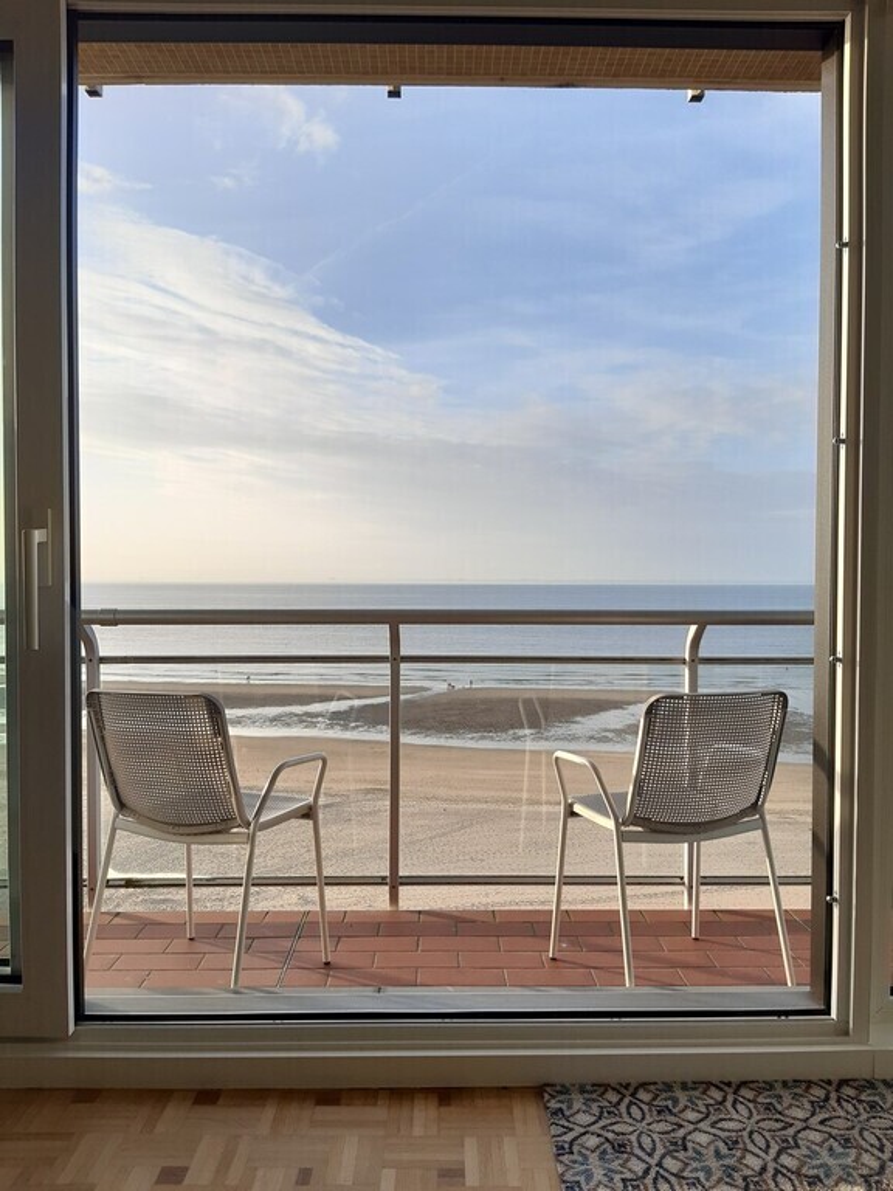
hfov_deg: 53.1
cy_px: 596
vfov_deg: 67.3
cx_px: 446
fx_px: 894
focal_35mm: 26
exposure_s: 1/846
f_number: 1.7
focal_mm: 3.92
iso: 40
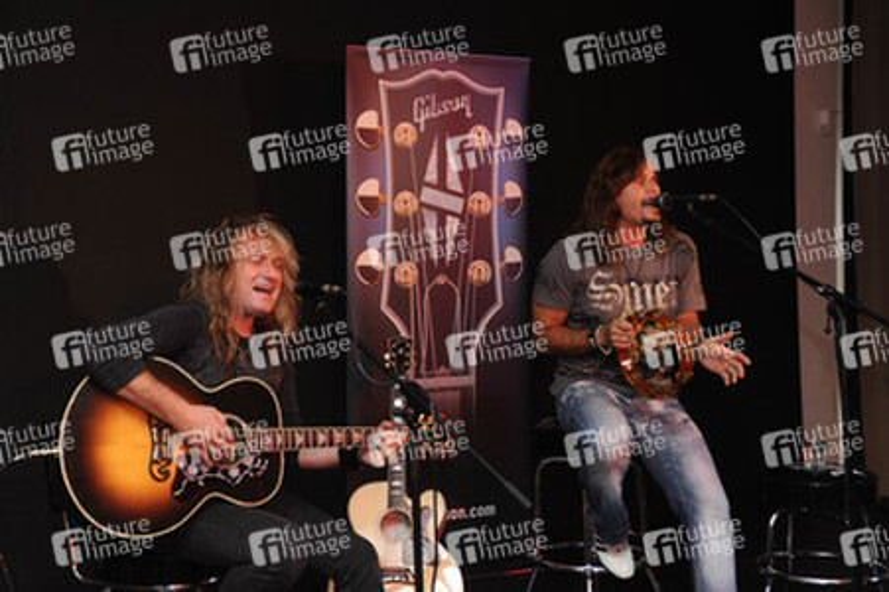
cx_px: 444
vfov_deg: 27.0
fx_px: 1234
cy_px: 296
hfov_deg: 39.6
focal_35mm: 50
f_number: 5.6
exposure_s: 1/50
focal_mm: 50
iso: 1250
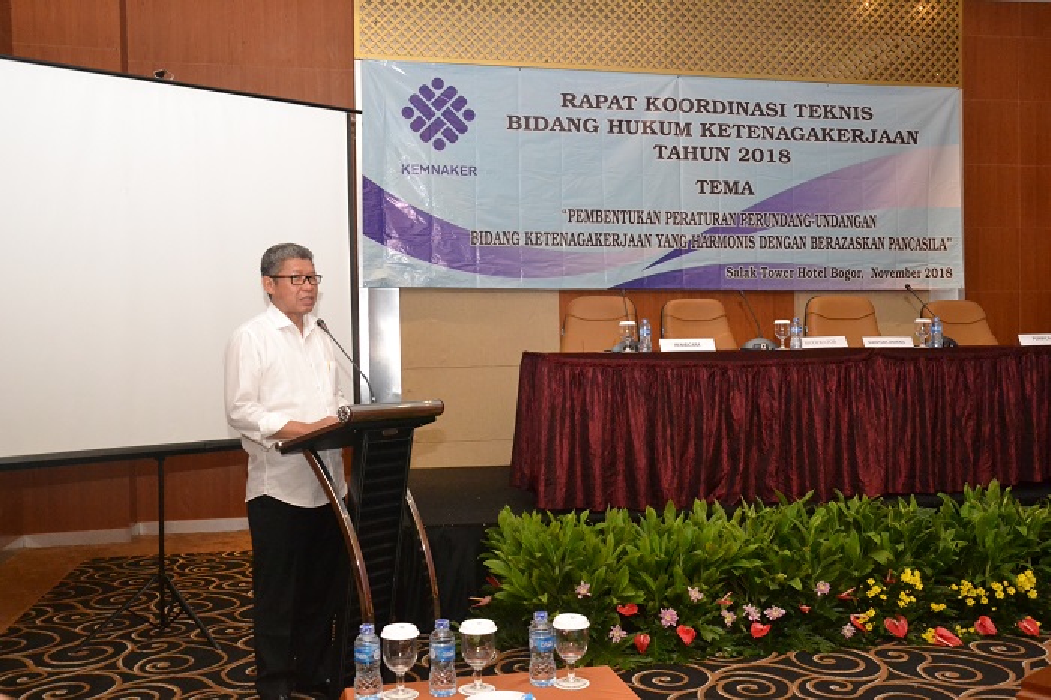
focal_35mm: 33
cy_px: 350
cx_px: 526
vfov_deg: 39.9
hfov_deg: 57.2
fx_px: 963
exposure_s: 1/60
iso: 3200
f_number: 5.6
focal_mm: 22
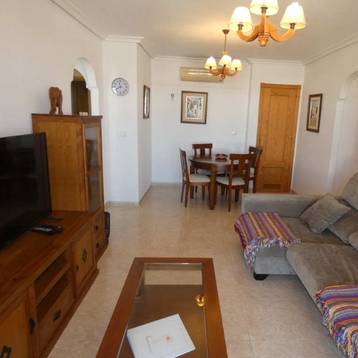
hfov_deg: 64.5
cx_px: 211
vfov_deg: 65.0
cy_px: 179
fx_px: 281
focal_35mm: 24
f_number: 2.8
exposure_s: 1/60
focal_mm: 3.6
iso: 200
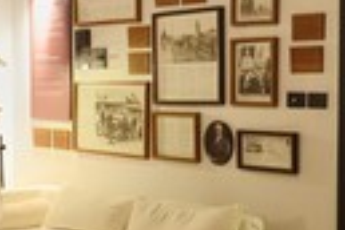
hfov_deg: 25.9
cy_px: 150
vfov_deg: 17.5
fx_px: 747
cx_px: 115
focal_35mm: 78
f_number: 7.1
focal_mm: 24
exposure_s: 1/10
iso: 1600
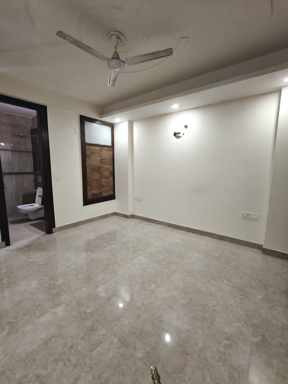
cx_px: 144
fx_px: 177
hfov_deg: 78.1
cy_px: 192
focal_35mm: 16
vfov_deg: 94.5
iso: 400
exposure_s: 1/34
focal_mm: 1.68
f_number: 2.2
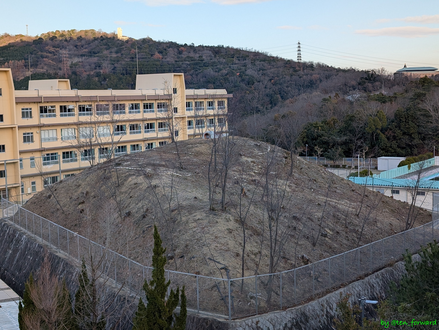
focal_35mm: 49
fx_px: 622
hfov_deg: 38.9
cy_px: 165
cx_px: 220
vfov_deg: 29.7
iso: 22
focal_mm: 6.9
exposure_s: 1/597
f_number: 1.68
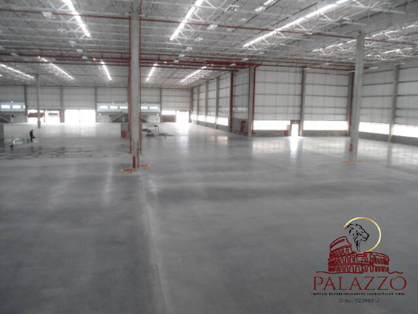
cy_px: 157
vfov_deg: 53.1
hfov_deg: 67.3
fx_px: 314
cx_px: 209
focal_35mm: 26
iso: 200
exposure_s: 1/30
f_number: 2.8
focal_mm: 4.7
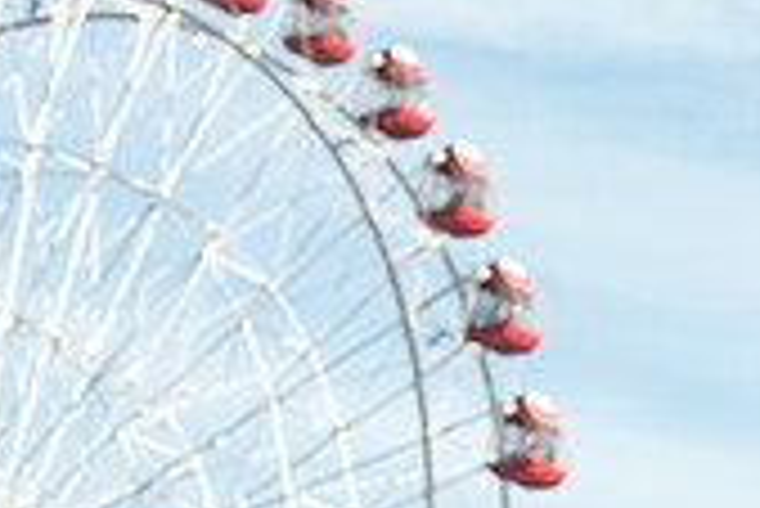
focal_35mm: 224
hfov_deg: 9.0
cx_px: 1111
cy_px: 584
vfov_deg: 6.1
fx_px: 4733
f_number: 22
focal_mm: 70
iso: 800
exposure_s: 1/250
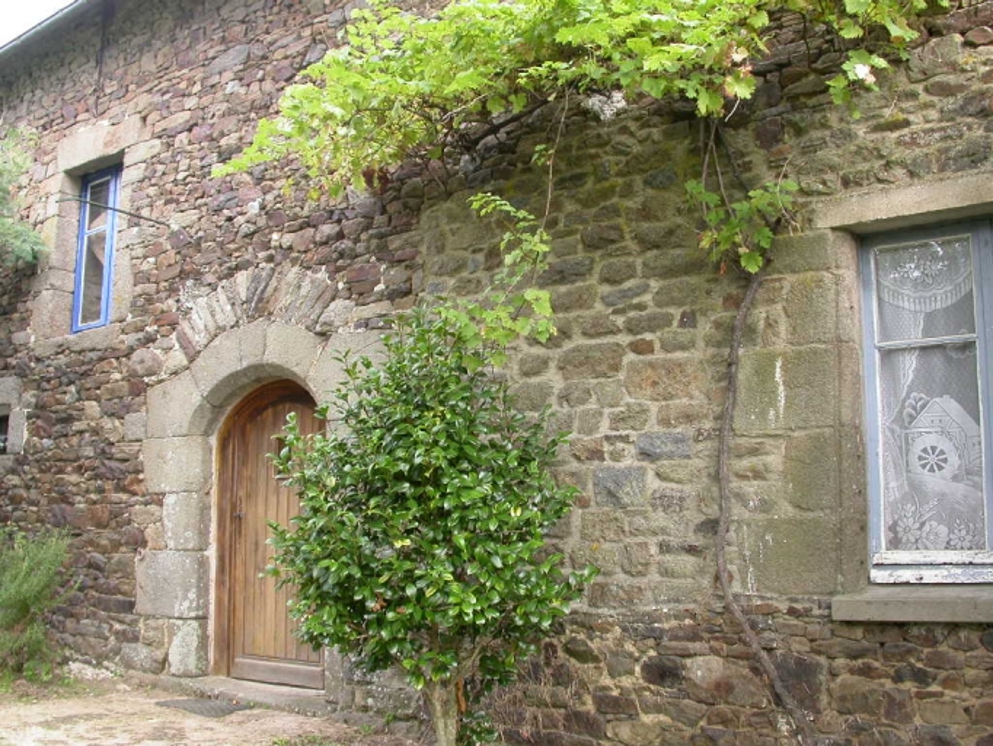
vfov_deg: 37.7
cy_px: 373
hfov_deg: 49.0
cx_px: 496
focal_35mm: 38
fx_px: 1090
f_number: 3.7
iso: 100
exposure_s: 1/87.5
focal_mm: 7.85
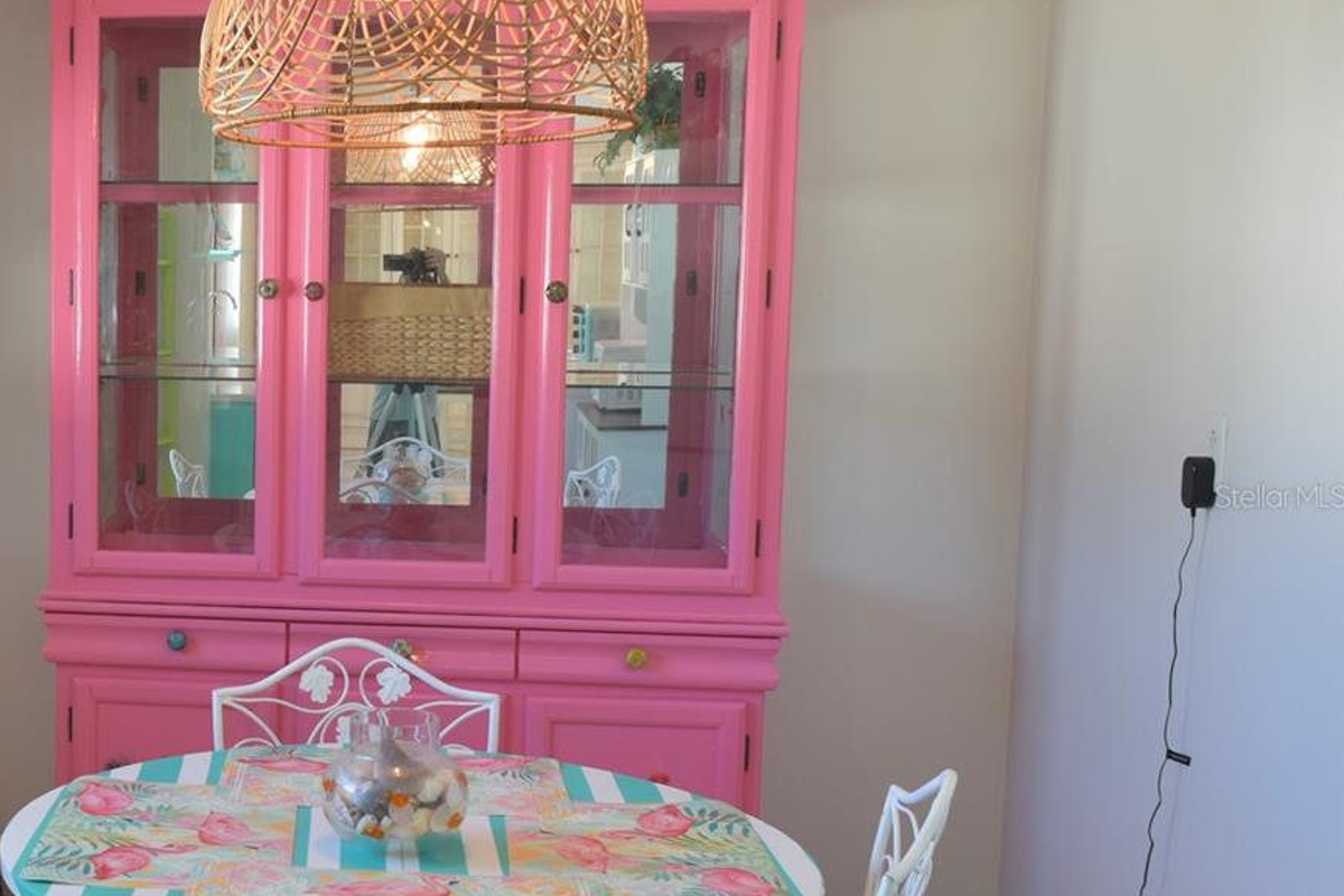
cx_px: 109
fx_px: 1867
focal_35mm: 50
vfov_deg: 27.0
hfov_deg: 36.8
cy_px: 496
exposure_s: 1/15
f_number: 7.1
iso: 400
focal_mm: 18
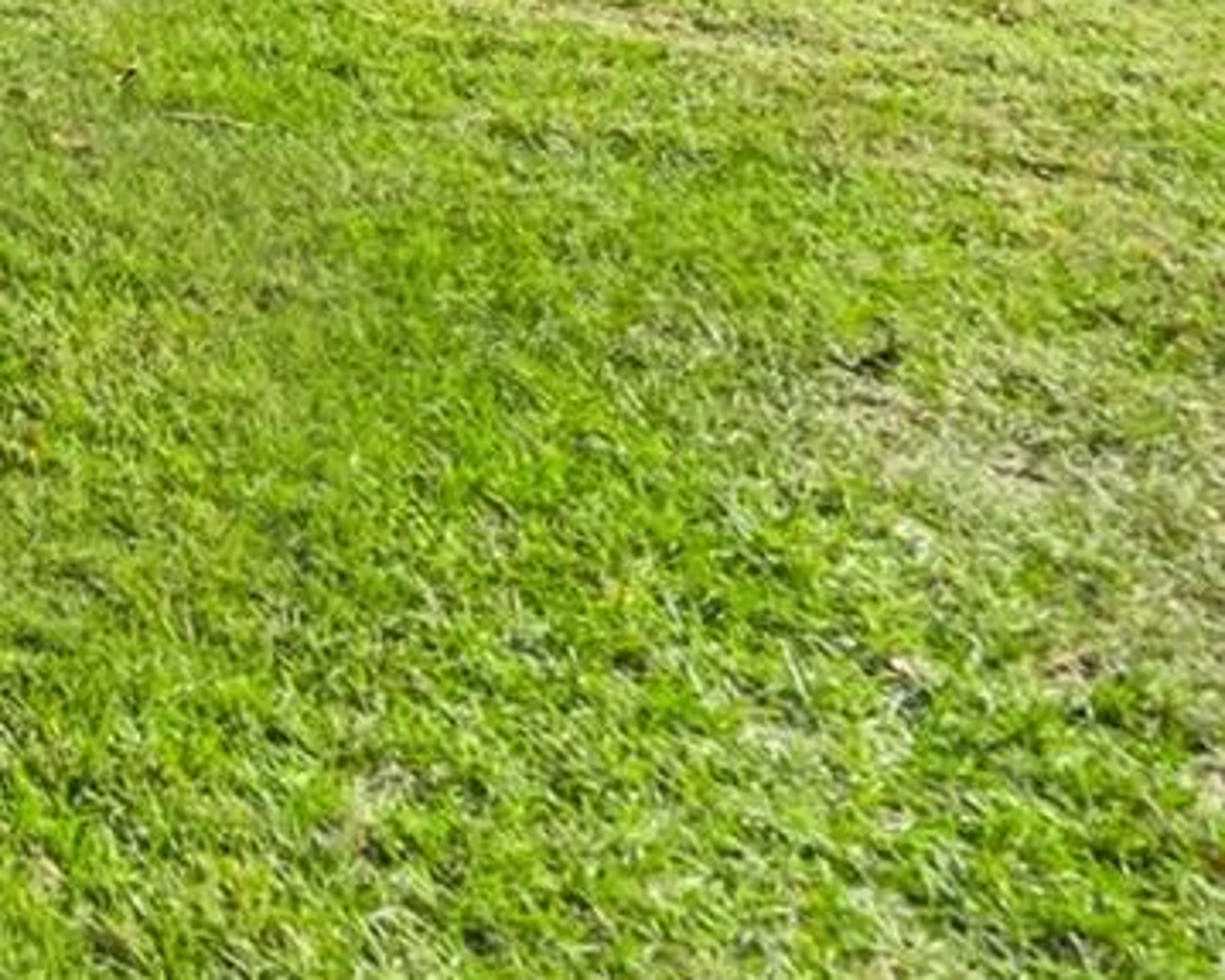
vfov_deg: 20.1
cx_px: -1283
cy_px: -434
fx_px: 2428
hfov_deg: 18.1
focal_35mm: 67
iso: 1600
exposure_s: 1/1000
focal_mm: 16
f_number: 5.6
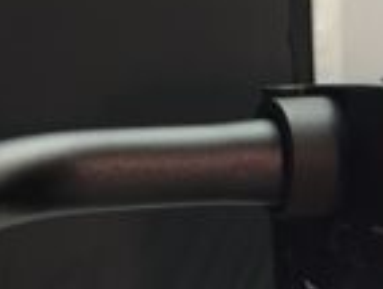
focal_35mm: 102
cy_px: 298
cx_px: 491
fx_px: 1130
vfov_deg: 14.3
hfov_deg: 18.0
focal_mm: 4.15
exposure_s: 1/33
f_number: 2.2
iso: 80
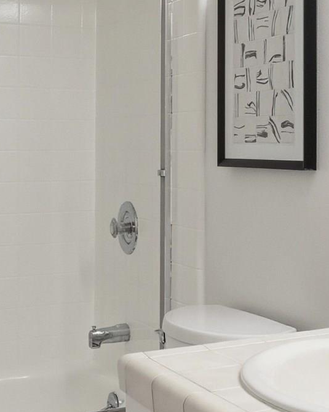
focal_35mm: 69
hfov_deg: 21.9
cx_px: 266
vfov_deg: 27.4
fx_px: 840
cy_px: 154
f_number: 10
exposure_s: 1/250
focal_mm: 16
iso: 400
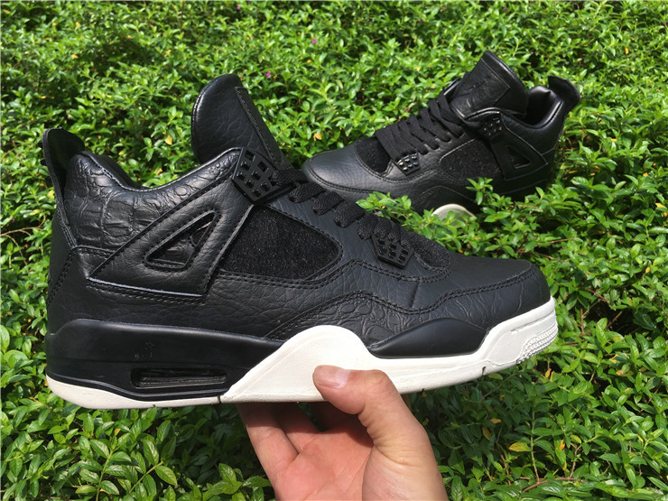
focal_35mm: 29
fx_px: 560
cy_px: 250
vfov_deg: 48.2
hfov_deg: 61.7
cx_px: 334
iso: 25
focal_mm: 4.15
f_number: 2.2
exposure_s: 1/884
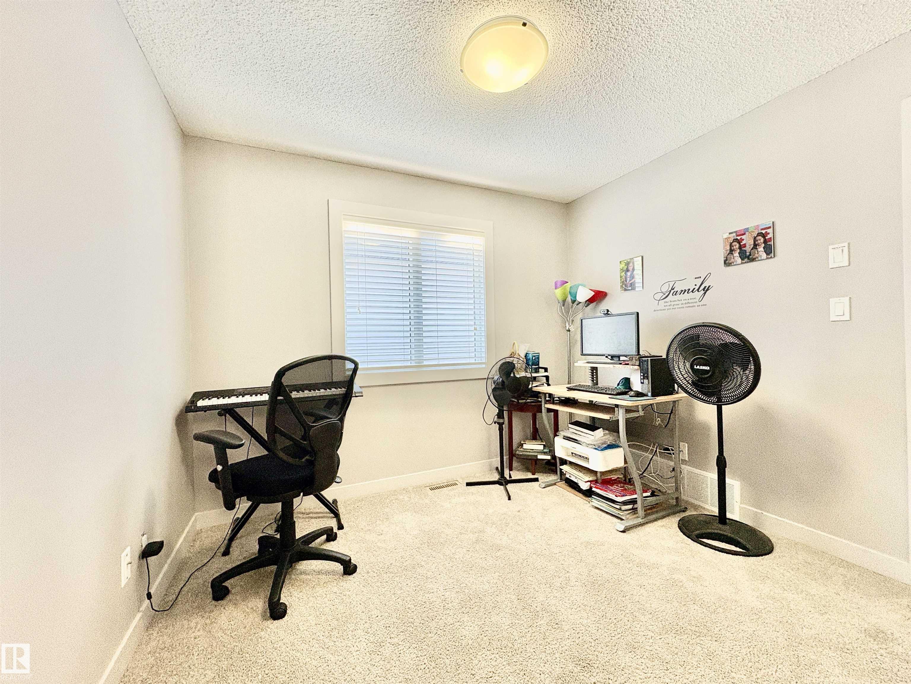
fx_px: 368
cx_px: 456
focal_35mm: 14
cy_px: 342
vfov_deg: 85.7
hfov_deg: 102.1
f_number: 2.2
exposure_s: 1/120
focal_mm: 2.22
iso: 160
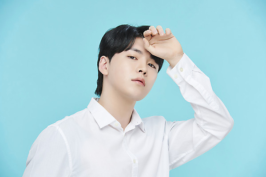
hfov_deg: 12.4
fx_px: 1220
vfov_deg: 8.3
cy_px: 88
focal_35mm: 165
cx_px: 133
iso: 64
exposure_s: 1/125
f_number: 8
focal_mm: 165
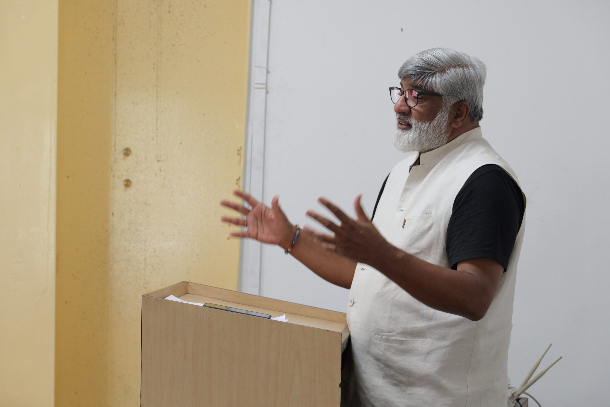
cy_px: 204
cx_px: 305
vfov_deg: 13.7
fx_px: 1694
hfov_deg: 20.4
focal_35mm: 100
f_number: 6.3
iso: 3200
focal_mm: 100
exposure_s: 1/125
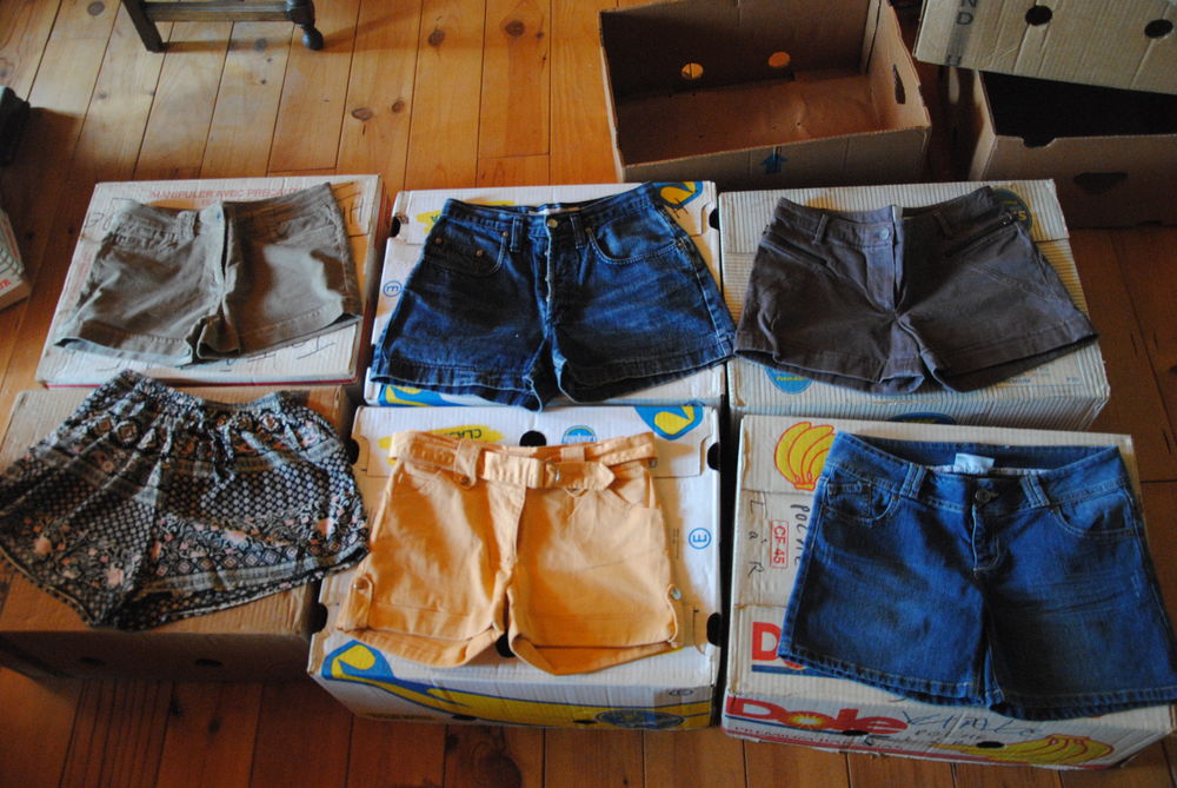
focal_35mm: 33
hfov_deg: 57.2
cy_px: 394
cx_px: 588
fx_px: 1080
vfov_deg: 40.1
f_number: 3.8
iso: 1250
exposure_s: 1/30
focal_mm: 22
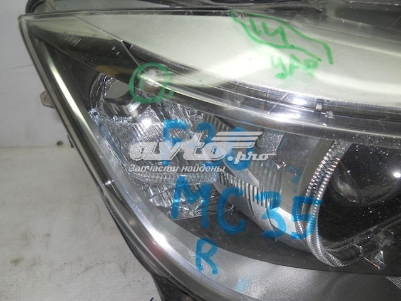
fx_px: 475
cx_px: 200
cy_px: 150
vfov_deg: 35.1
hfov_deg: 45.8
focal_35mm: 41
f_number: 5.5
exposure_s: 1/30
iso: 80
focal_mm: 6.72
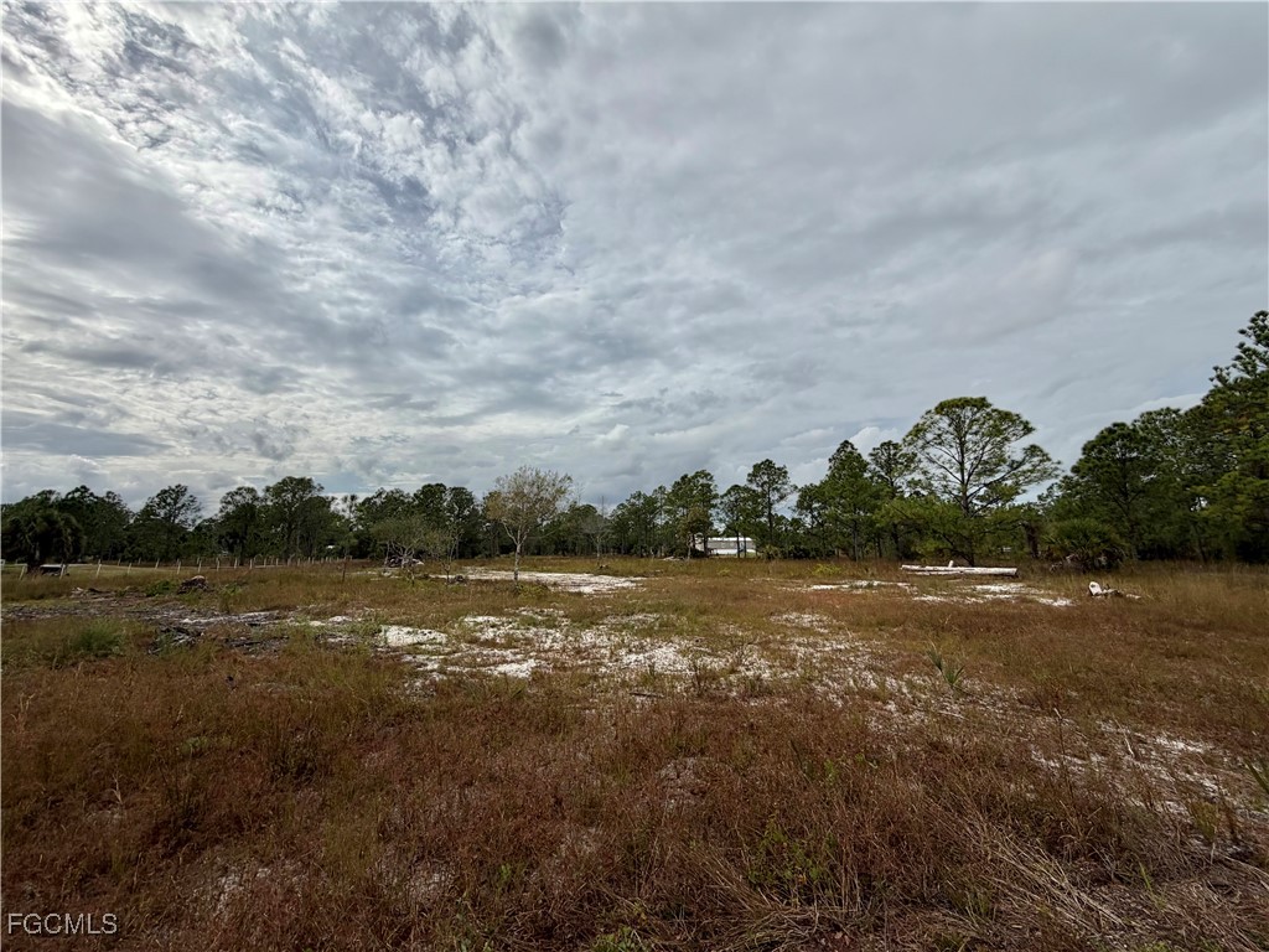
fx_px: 513
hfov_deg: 102.1
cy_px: 476
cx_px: 634
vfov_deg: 85.7
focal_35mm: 14
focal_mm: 2.22
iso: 20
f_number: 2.2
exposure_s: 1/2237
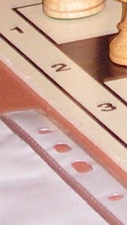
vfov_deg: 4.1
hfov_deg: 2.4
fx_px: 3052
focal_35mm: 510
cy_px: -348
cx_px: 314
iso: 200
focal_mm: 11.9
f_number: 3.3
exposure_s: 1/80
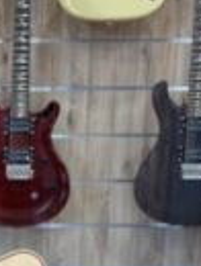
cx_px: -68
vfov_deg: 23.7
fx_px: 617
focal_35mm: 80
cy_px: 239
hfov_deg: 17.3
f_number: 1.8
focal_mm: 4.25
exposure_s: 1/100
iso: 125
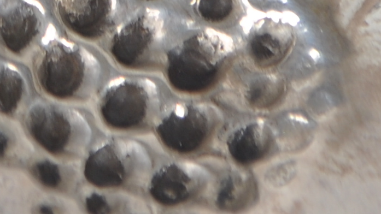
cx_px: -382
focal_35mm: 531
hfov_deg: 4.0
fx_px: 5366
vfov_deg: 2.3
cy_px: -354
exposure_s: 1/125
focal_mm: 55
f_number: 9
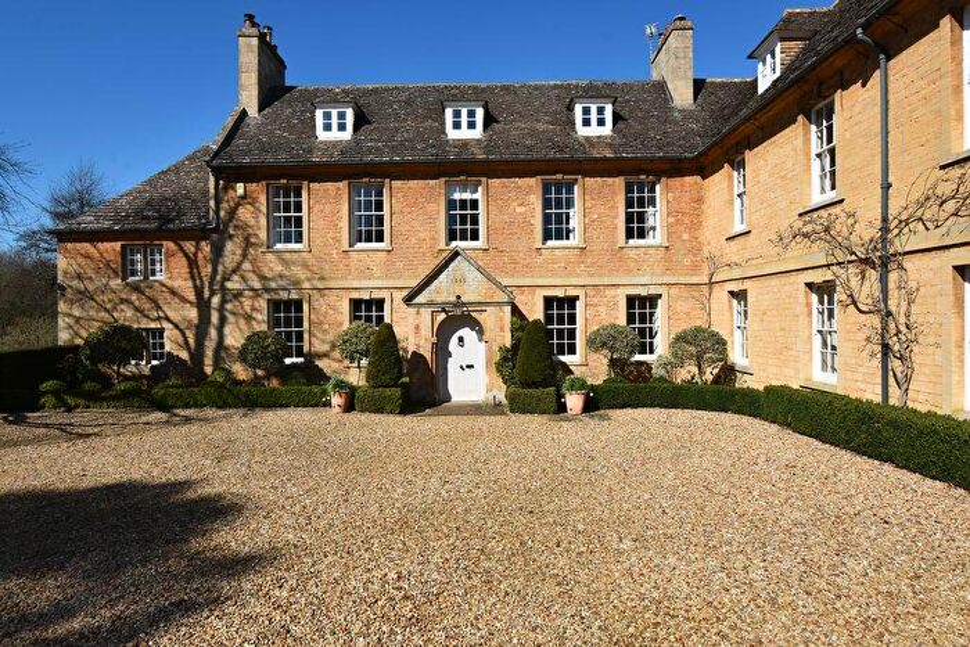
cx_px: 485
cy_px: 324
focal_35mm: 21
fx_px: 566
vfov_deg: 59.5
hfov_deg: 81.2
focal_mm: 14
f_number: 10
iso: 100
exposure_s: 1/250
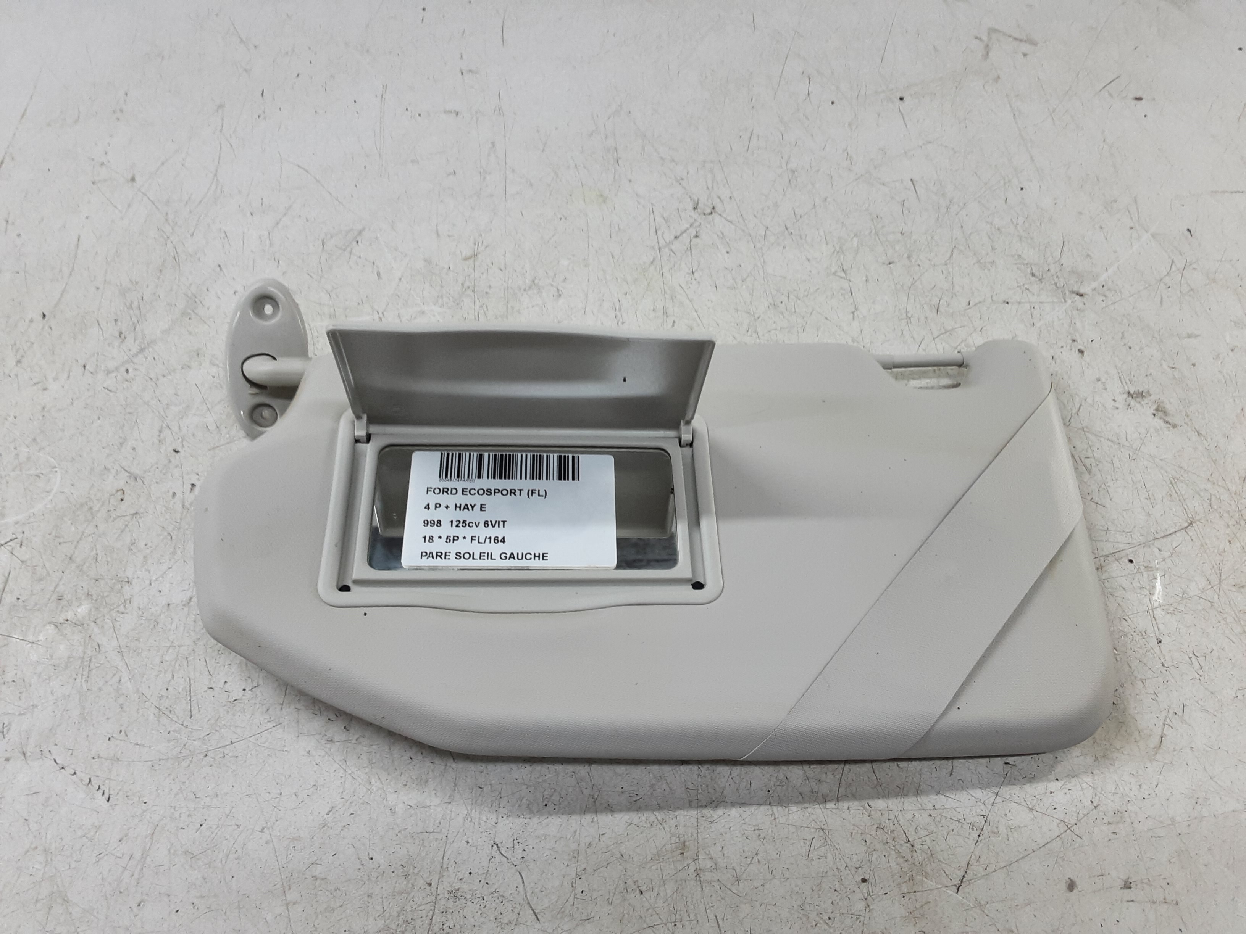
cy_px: 467
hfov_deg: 65.3
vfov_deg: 51.4
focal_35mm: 27
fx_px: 972
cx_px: 623
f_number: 1.9
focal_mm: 2.91
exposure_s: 1/50
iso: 64
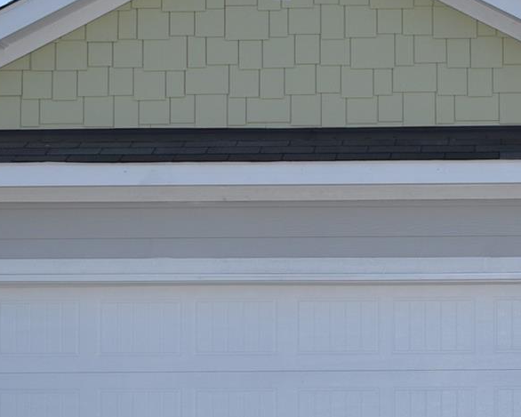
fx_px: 1820
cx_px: 500
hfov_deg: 16.0
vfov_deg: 12.9
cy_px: 390
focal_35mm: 118
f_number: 9
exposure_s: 1/320
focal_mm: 24
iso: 200
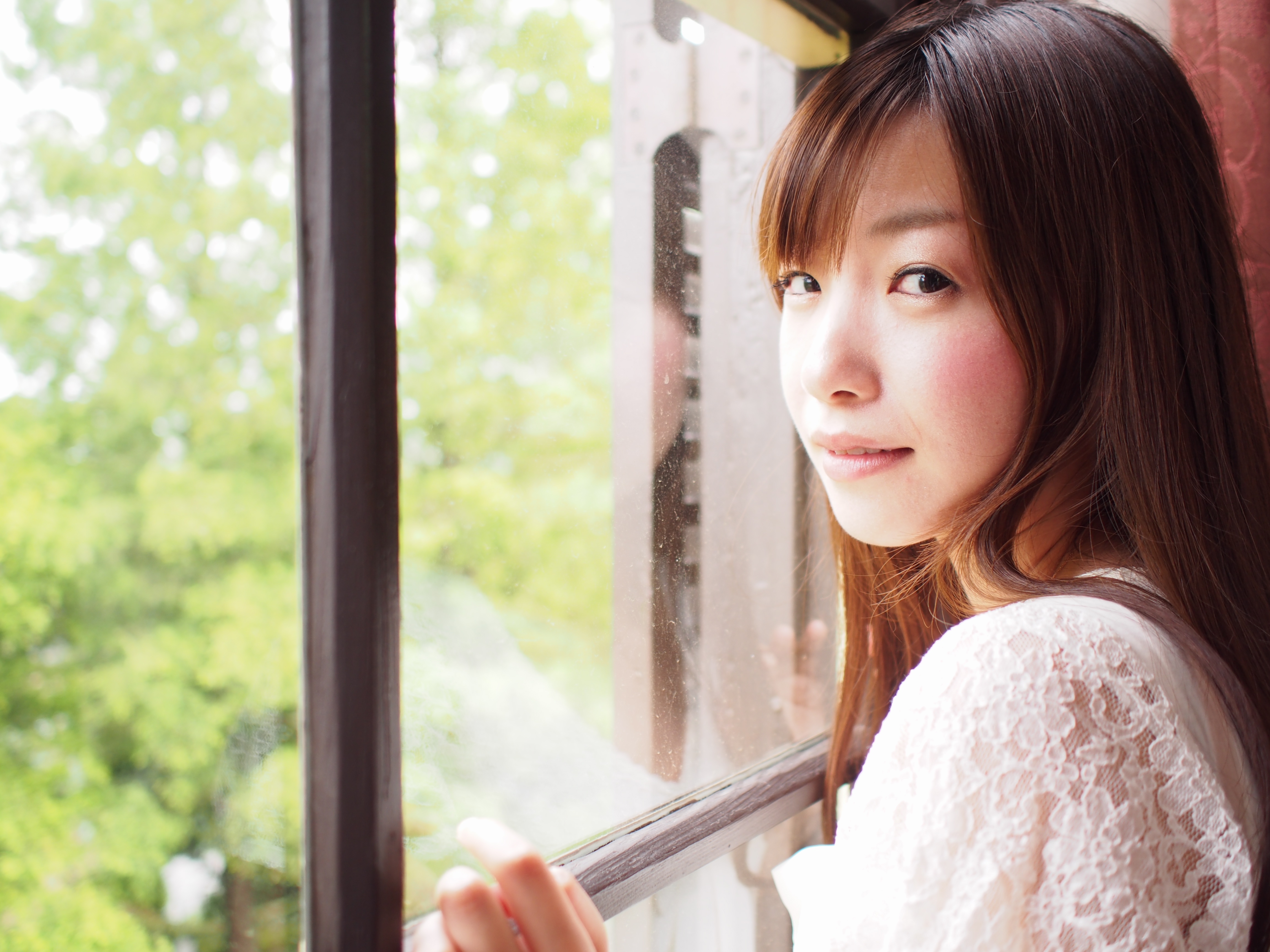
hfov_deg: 54.0
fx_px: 1247
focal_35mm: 34
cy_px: 476
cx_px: 635
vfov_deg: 41.8
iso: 200
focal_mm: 17
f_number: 1.8
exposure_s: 1/200
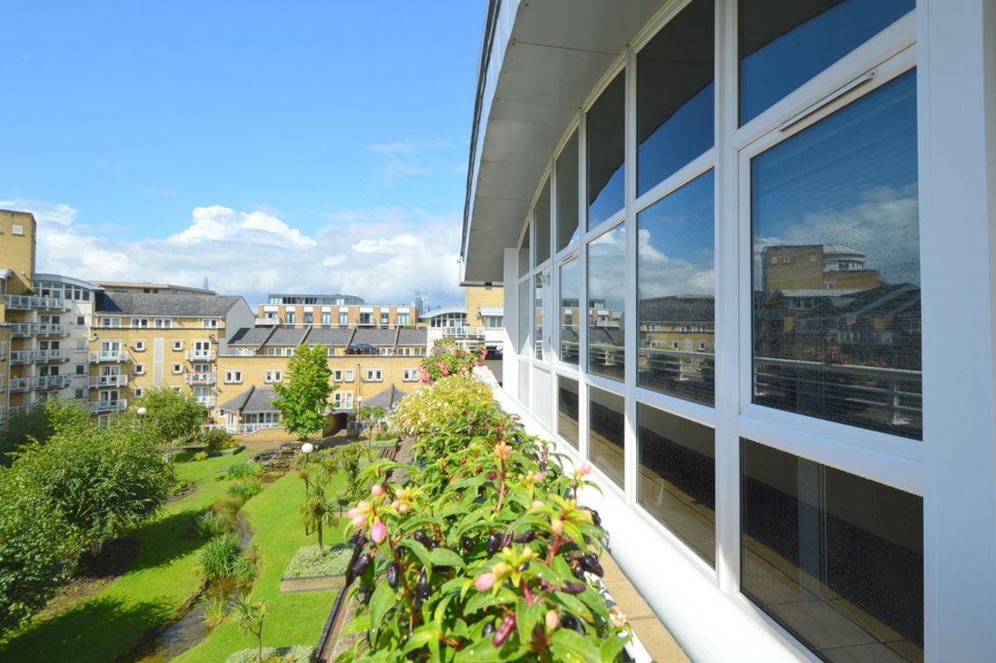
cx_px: 498
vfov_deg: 77.3
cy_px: 332
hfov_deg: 100.4
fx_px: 415
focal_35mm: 15
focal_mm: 10
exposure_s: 1/250
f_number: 8
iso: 100
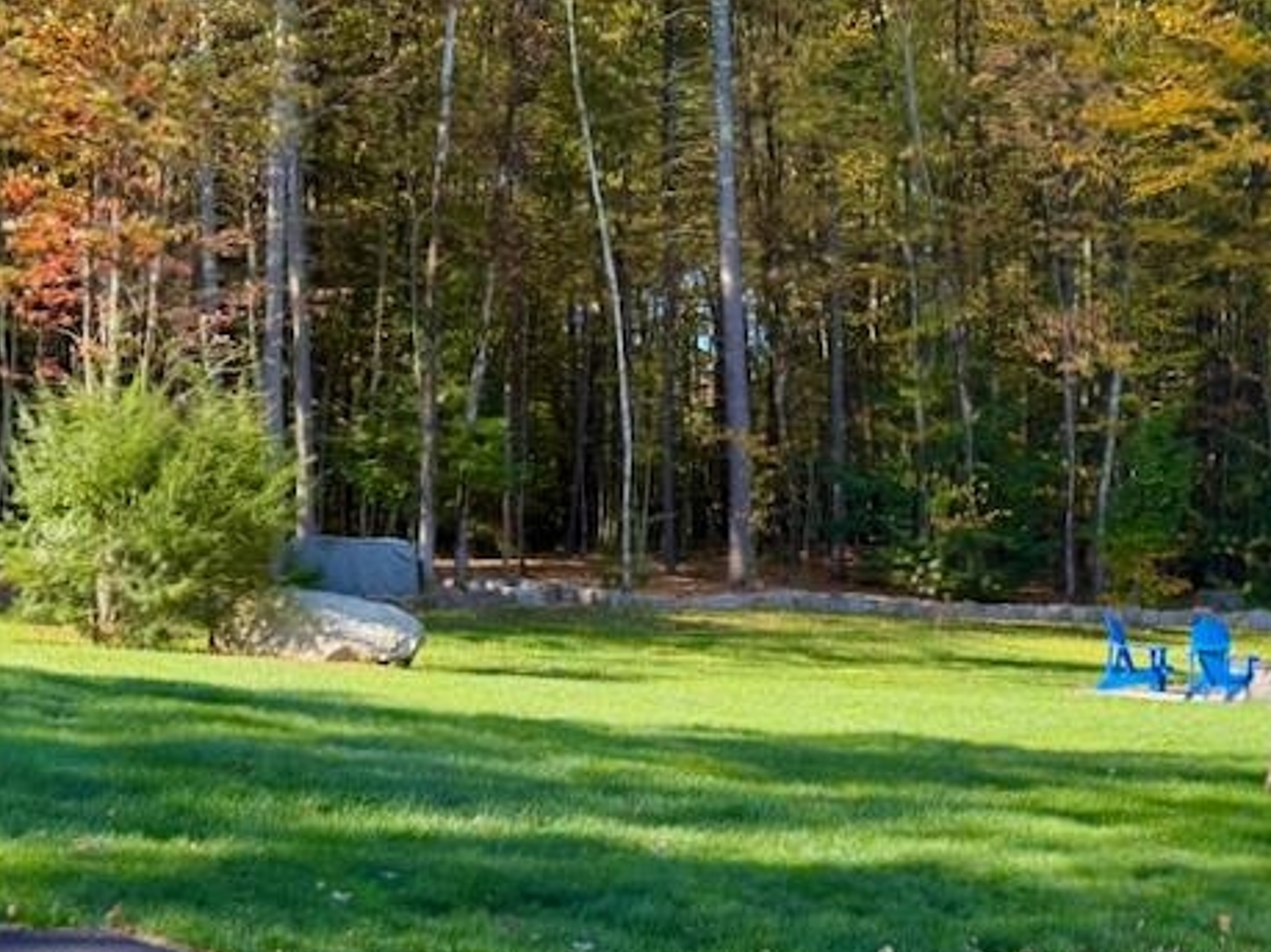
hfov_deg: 28.9
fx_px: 2459
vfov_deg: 21.9
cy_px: 418
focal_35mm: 67
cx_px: 742
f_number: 1.78
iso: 100
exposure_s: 1/663
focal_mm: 6.76
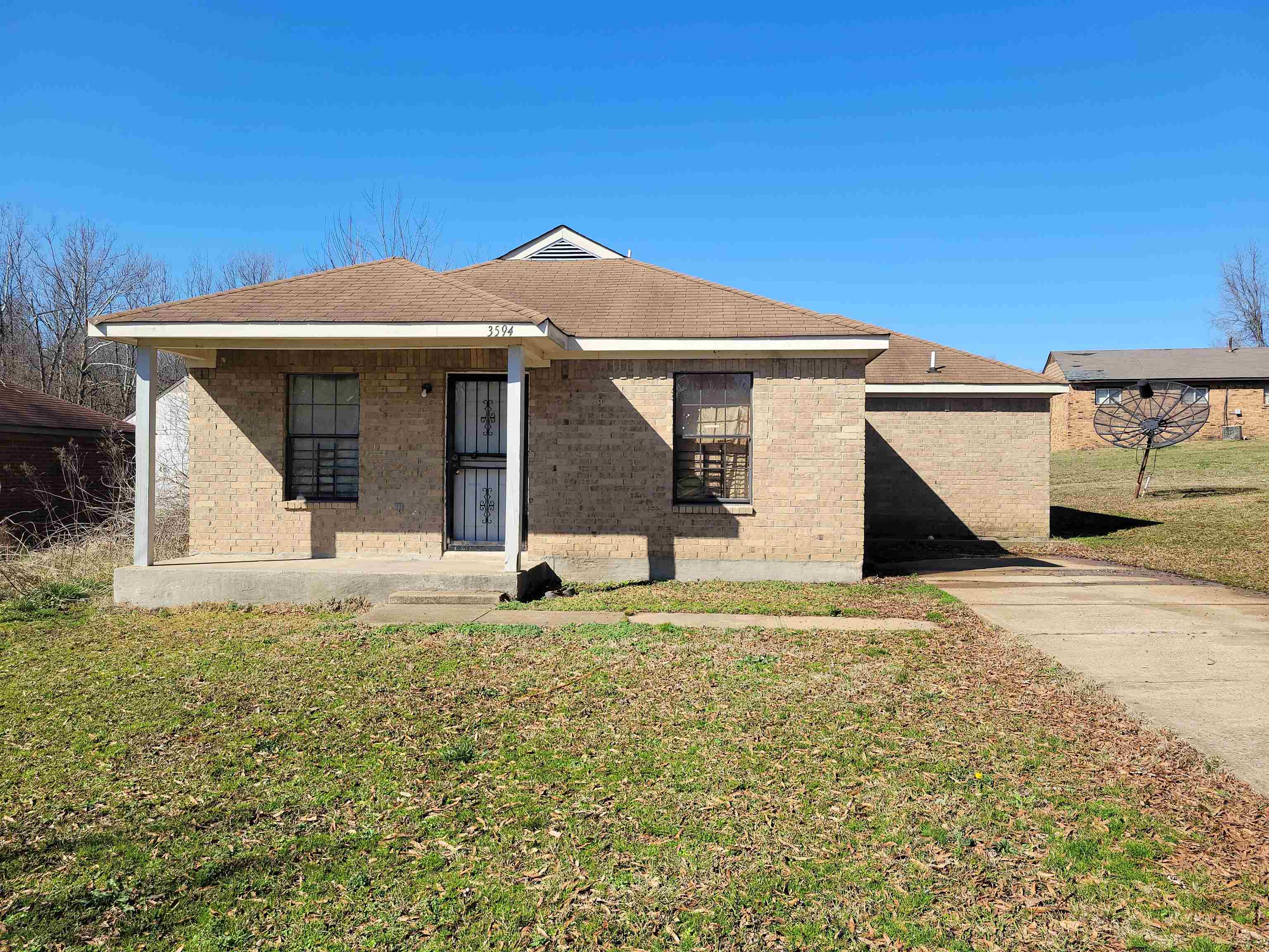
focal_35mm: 26
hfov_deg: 67.3
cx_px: 634
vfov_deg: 53.1
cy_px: 476
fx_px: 953
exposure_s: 1/2005
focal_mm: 5.4
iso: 40
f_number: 1.8
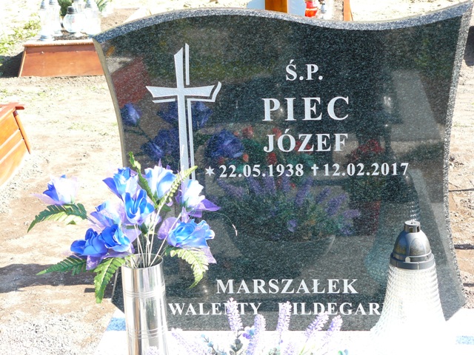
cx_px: 237
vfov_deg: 19.1
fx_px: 1054
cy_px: 178
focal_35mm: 77
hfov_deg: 25.3
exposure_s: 1/125
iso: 100
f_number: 3.6
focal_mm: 12.9
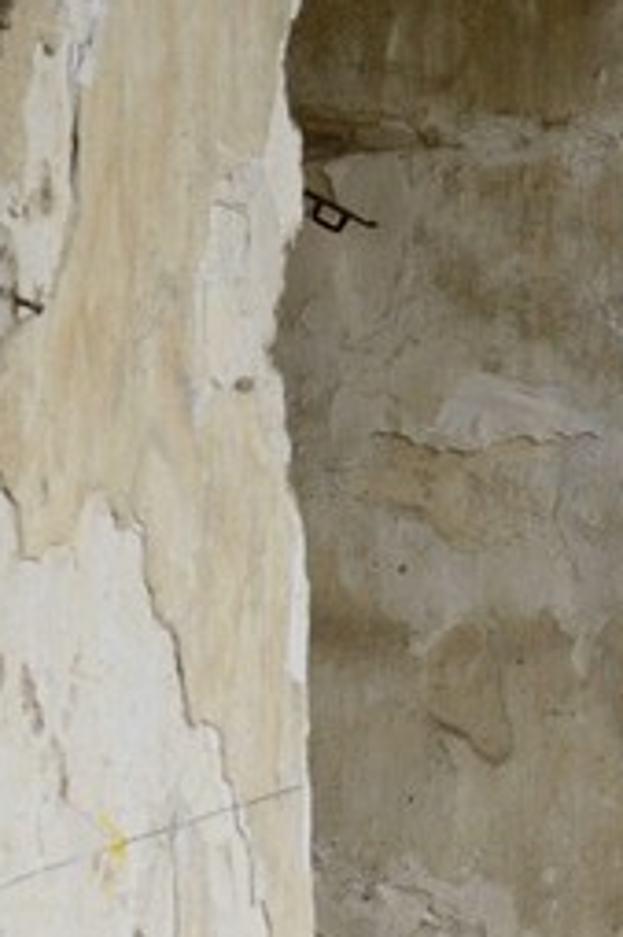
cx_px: 1683
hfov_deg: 5.5
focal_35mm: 239
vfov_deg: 8.6
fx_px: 6212
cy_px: 369
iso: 800
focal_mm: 38
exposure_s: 1/100
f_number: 11
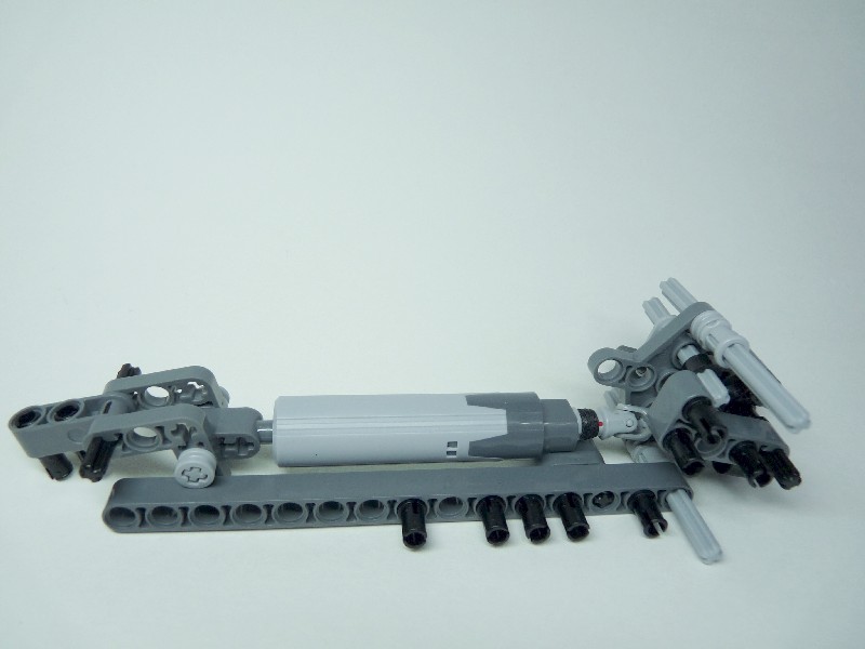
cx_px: 432
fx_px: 675
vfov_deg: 51.4
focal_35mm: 27
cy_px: 324
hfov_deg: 65.3
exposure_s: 1/80
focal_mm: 4.8
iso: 100
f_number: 2.8
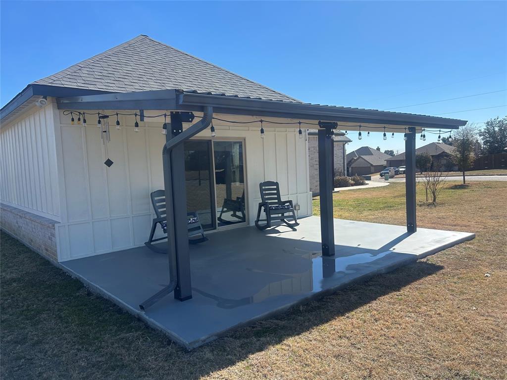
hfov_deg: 67.3
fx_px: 381
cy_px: 190
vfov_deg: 53.1
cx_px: 254
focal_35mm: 26
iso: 50
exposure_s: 1/3831
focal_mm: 5.7
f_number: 1.5
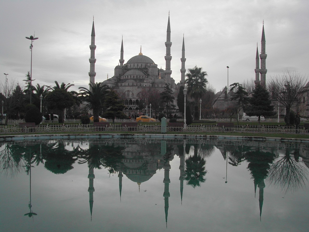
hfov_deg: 49.0
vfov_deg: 37.7
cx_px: 154
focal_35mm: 38
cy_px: 116
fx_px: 339
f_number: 7.6
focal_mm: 8
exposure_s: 1/154
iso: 100
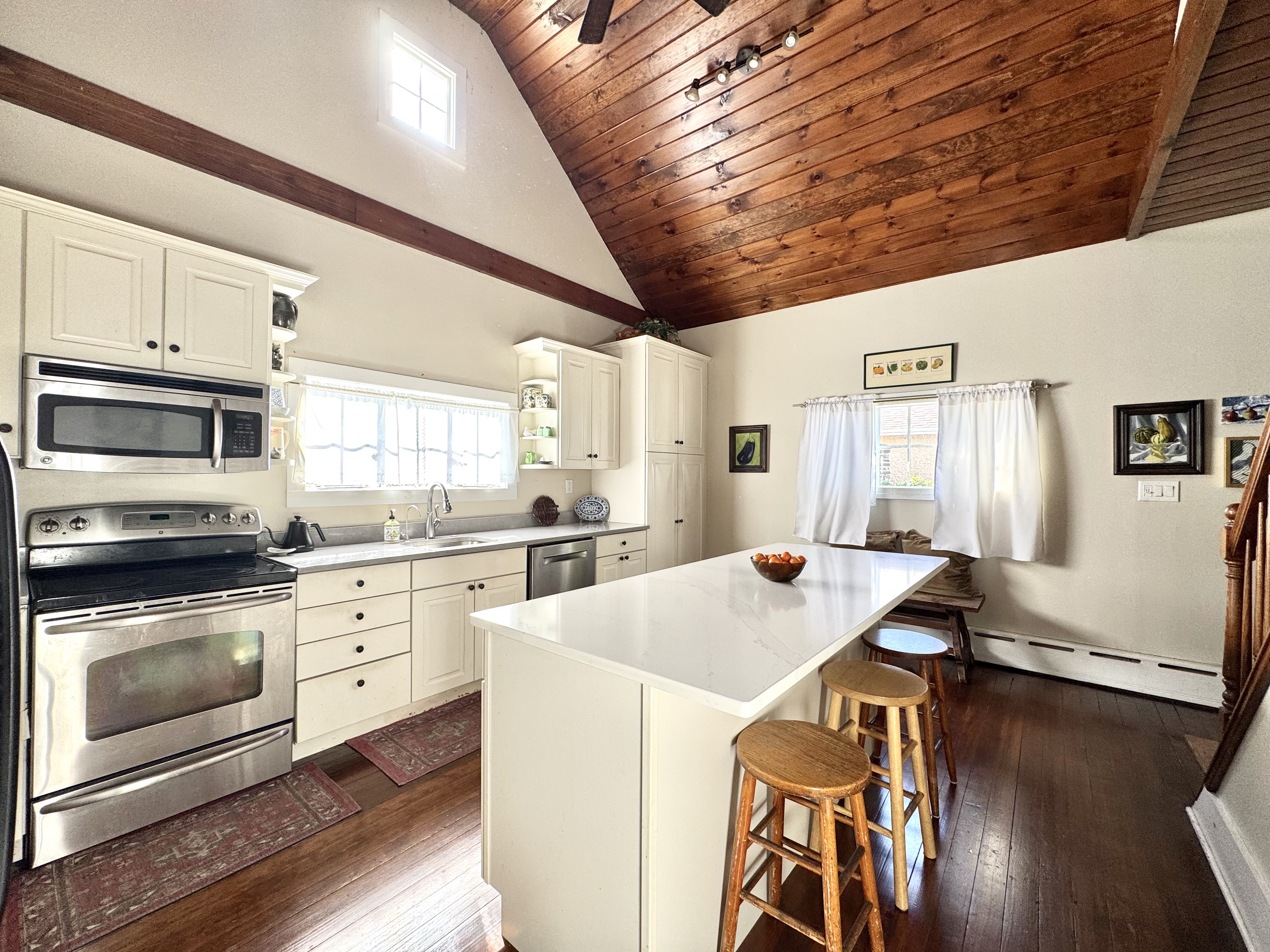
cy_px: 476
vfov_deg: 85.7
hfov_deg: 102.1
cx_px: 635
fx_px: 514
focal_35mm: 14
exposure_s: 1/99
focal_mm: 2.22
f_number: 2.2
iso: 64
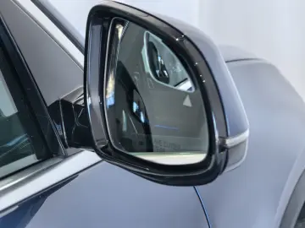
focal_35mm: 95
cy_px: 114
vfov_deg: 15.6
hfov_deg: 20.7
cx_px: 152
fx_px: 837
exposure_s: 1/50
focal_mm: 15
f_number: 2.1
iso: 160
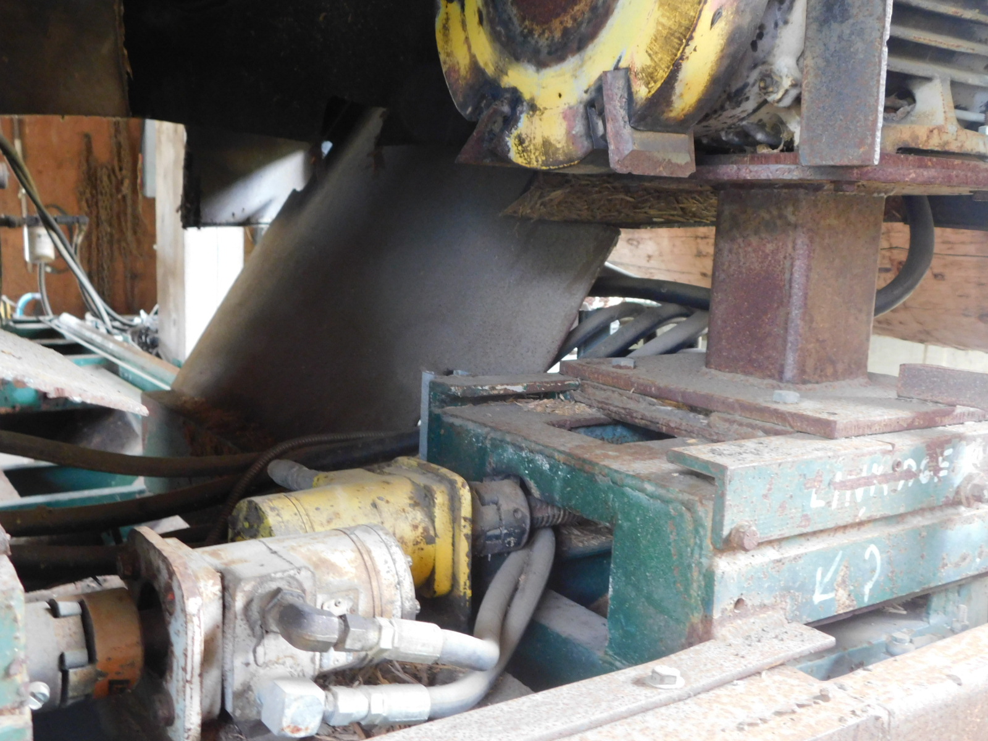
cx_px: 494
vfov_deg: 39.7
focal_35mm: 36
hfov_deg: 51.4
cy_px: 370
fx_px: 1028
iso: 400
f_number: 3.5
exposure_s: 1/13
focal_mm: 6.3
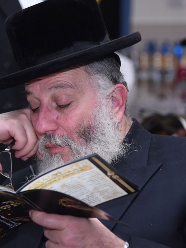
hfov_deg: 9.2
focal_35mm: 162
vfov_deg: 12.2
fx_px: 1160
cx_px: 53
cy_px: 124
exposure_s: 1/100
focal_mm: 112
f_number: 4.5
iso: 1600
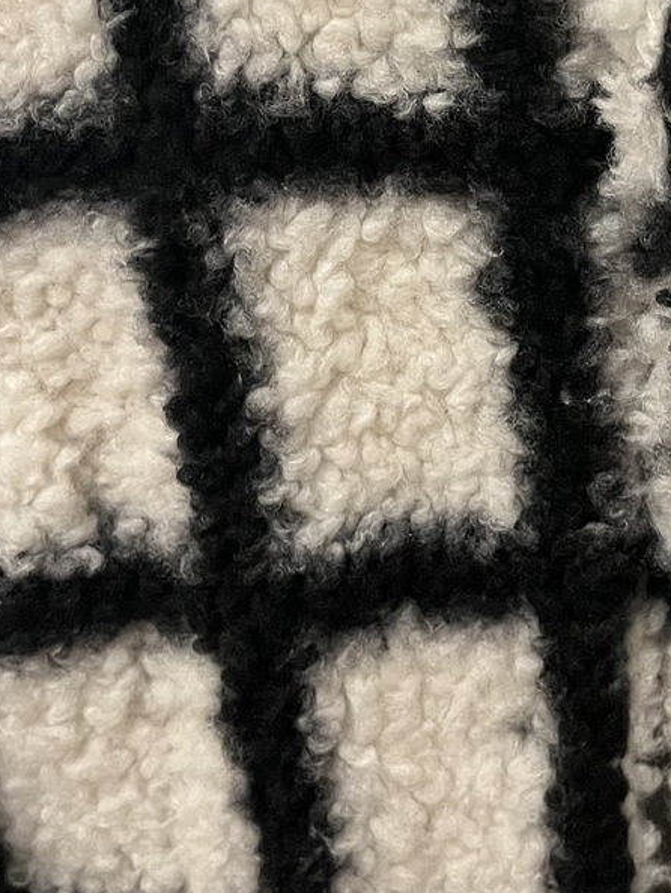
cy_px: 176
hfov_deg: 20.5
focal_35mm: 70
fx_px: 1808
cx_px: 641
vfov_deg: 27.2
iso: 400
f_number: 1.6
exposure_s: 1/33
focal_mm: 5.1
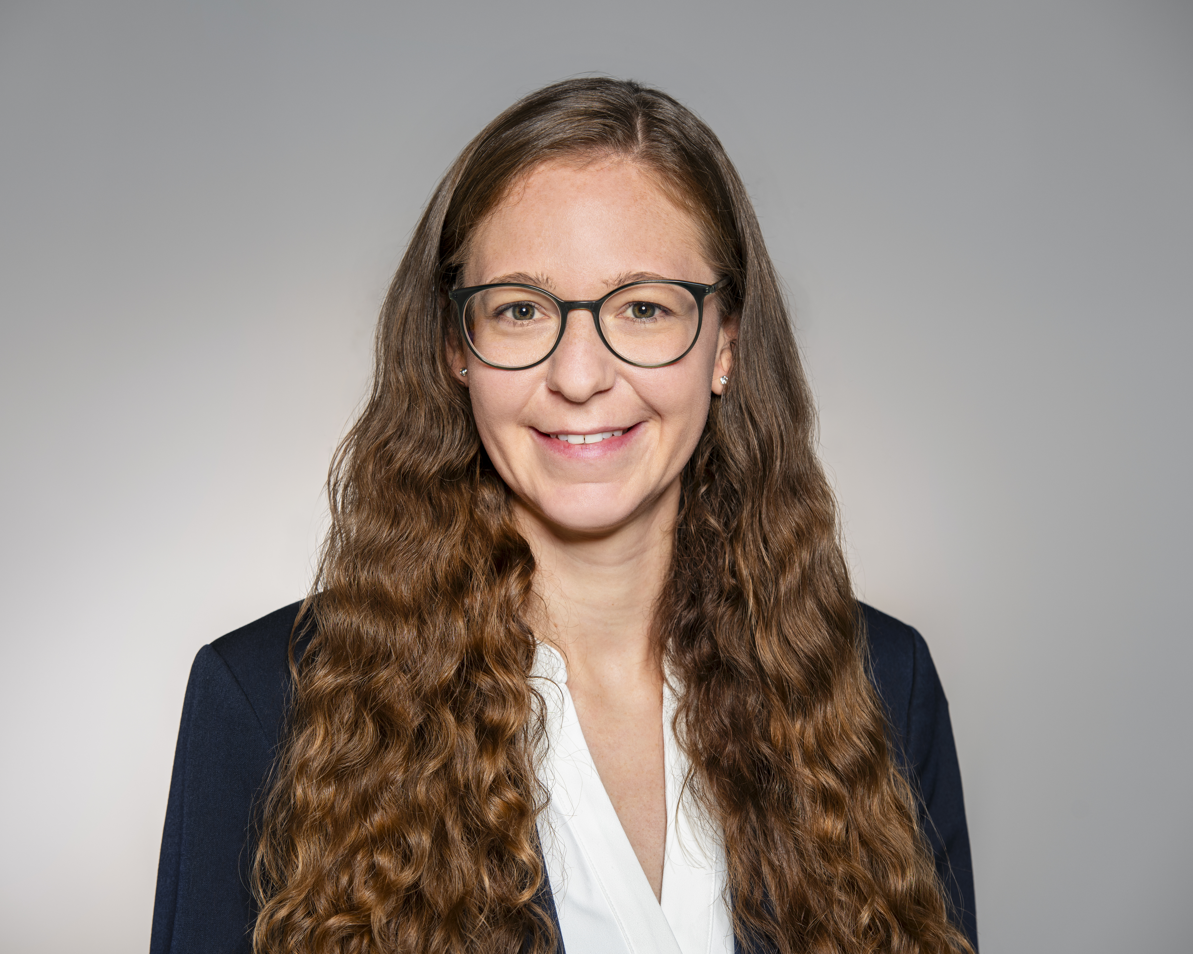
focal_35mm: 153
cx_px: 562
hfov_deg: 12.6
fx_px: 5402
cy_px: 476
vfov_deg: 10.1
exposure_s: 1/100
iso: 100
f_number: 5.6
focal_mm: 135
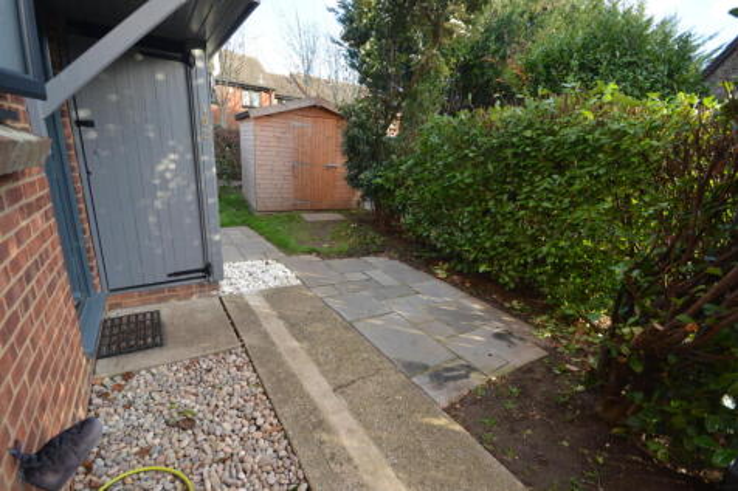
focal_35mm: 15
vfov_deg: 77.3
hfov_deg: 100.4
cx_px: 369
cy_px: 246
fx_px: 307
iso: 400
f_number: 5.6
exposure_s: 1/125
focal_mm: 10
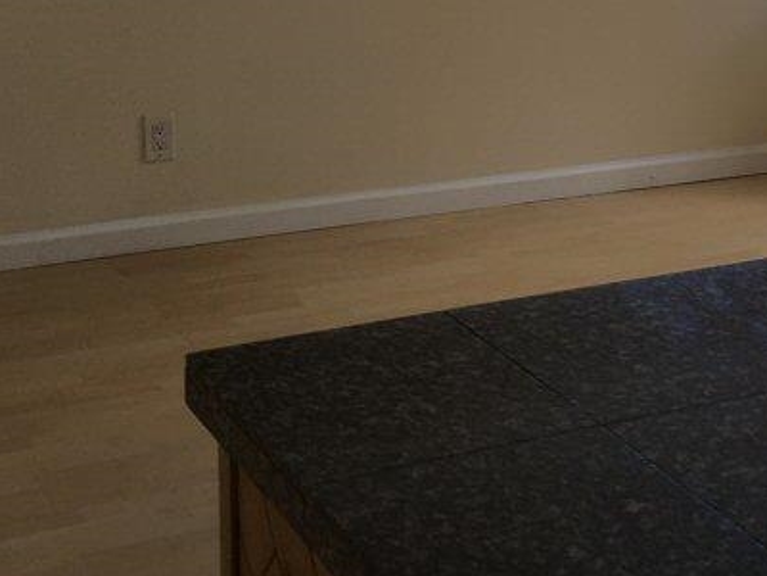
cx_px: 625
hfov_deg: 22.2
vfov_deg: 16.4
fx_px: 1928
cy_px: -63
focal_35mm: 87
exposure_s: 1/60
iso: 25
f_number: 2.2
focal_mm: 4.15
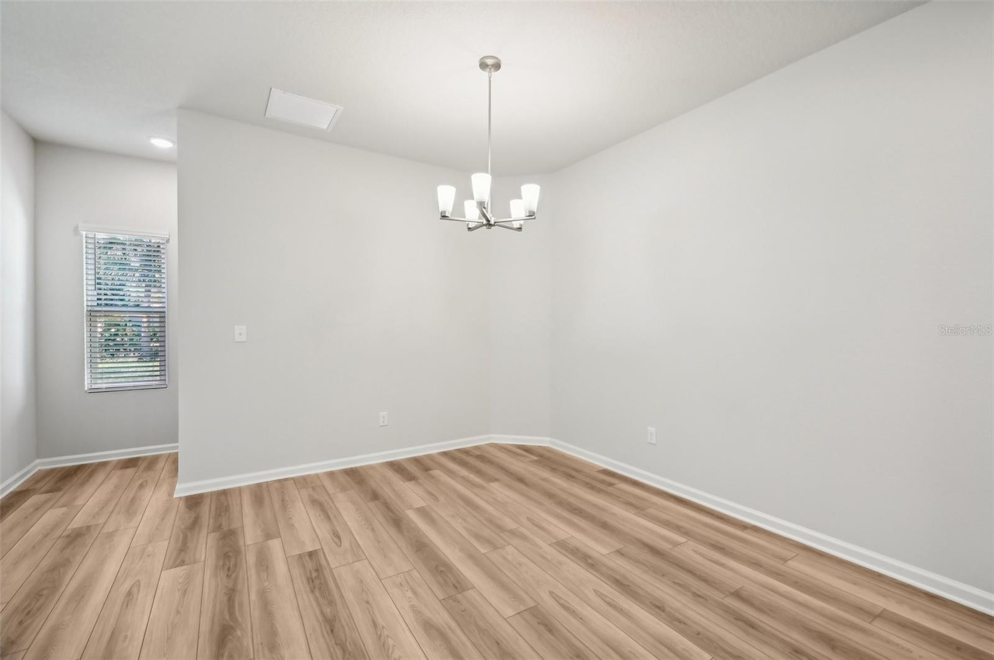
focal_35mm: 15
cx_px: 497
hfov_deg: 100.5
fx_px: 414
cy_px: 330
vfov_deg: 77.2
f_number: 8
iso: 400
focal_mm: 15
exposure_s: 1/15
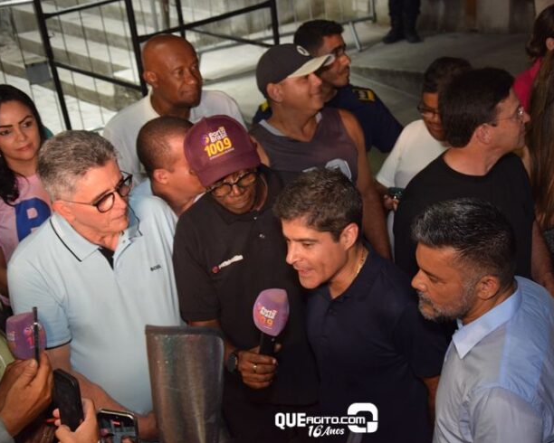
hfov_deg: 32.4
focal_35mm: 58
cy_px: 222
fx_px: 951
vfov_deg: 26.2
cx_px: 325
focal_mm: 34
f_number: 4.2
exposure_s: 1/60
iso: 1250
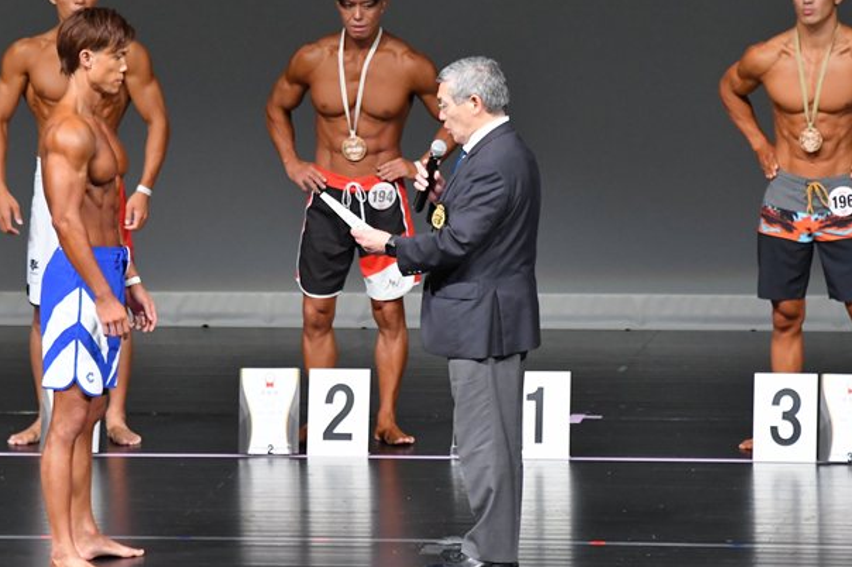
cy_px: 244
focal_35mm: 385
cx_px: 362
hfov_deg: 5.4
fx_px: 9106
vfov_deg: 3.6
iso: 5000
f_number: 5.6
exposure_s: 1/400
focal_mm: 200
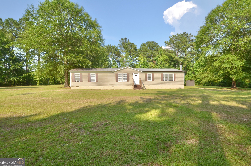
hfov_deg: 90.1
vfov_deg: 67.2
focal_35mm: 18
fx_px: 125
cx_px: 126
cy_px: 83
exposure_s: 1/160
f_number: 9
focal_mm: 12
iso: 100
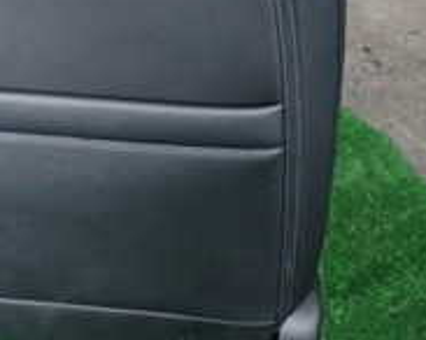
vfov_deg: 15.8
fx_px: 1209
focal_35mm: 96
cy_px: 28
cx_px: 81
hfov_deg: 19.8
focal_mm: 5.5
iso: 500
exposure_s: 1/125
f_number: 2.3
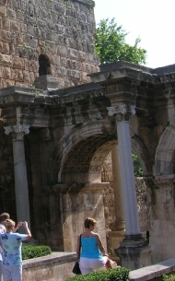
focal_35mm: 71
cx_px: -28
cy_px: 76
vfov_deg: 28.6
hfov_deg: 17.5
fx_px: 543
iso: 50
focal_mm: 5.7
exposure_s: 1/254
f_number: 4.9
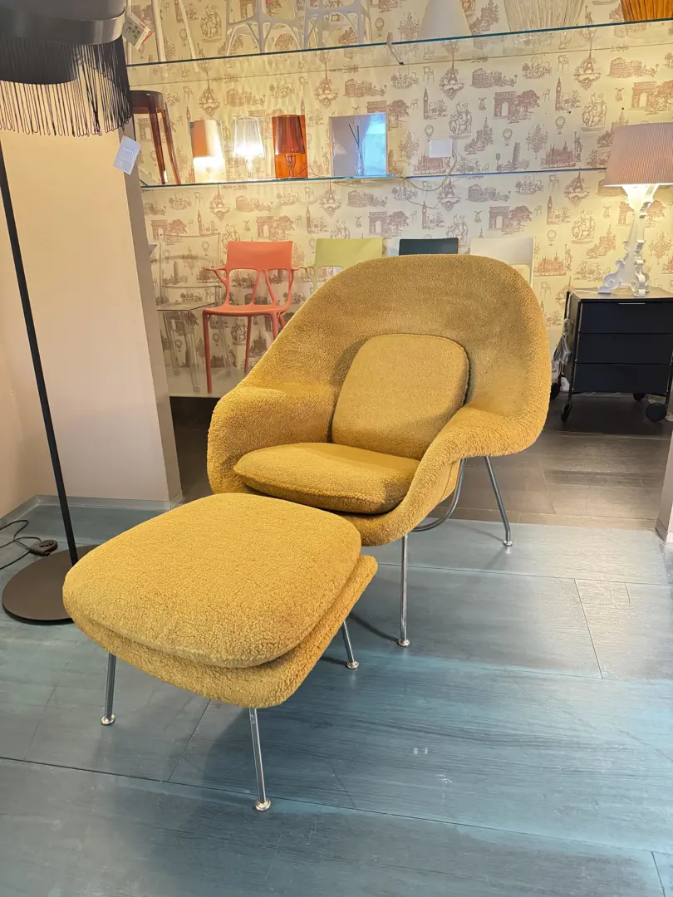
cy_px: 448
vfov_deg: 71.6
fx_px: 622
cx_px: 336
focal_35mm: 24
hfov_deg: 56.8
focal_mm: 6.76
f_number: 1.78
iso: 800
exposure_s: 1/33
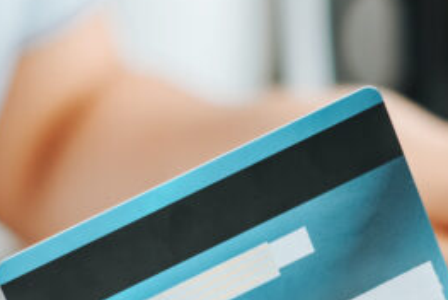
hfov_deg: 10.0
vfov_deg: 6.7
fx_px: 2566
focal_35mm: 206
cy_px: 188
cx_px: 281
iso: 200
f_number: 2.5
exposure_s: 1/320
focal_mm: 35
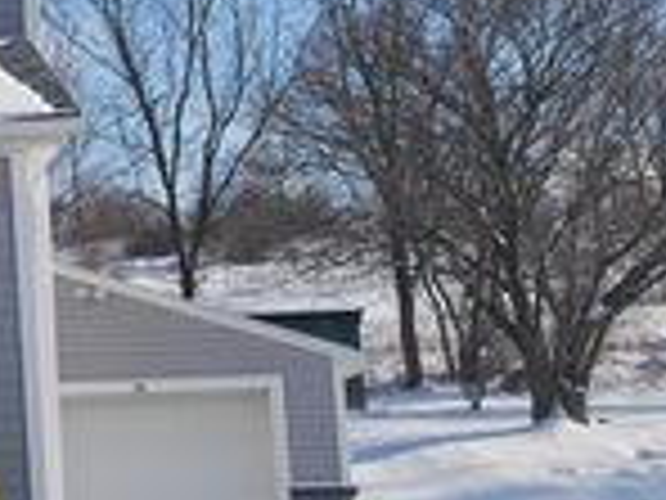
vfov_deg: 12.9
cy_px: 196
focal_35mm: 115
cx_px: -400
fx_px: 2213
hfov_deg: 15.5
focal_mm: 17
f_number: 9
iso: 200
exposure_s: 1/400
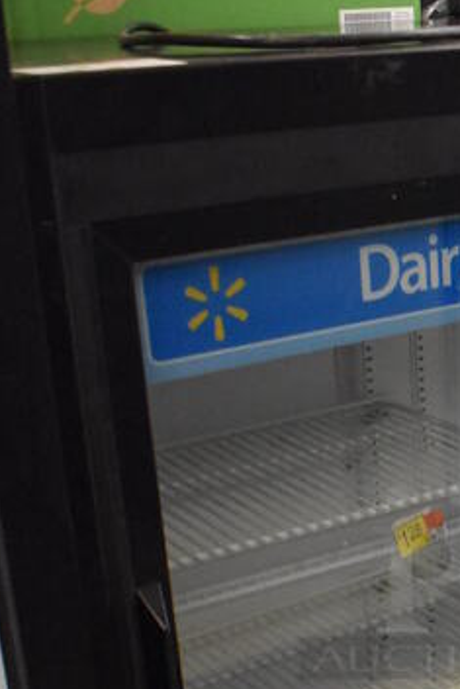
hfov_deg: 18.6
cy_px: 576
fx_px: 1340
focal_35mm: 70
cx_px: 519
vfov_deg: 28.1
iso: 6400
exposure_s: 1/125
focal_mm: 18
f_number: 3.5
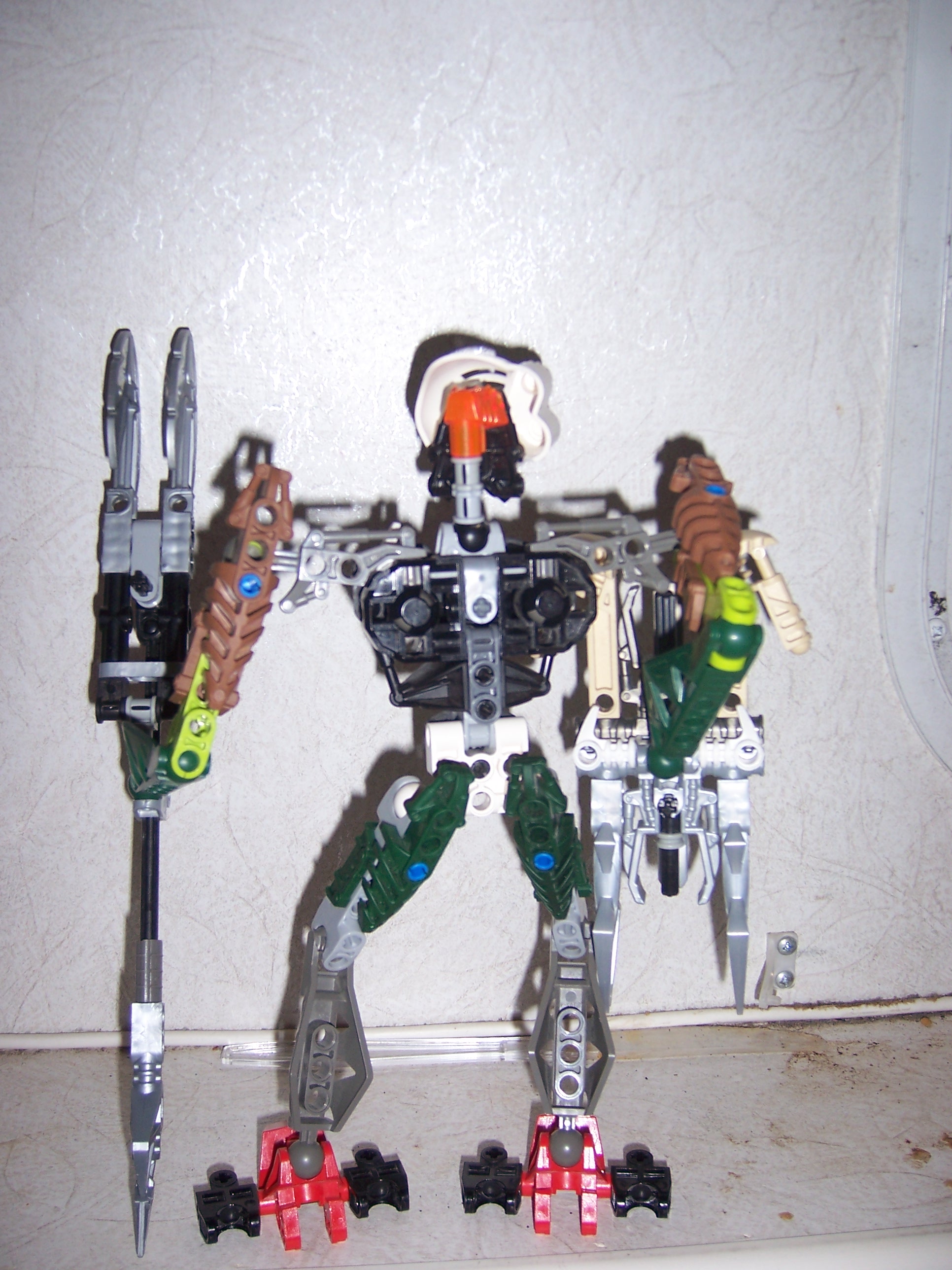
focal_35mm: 36
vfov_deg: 51.4
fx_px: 1320
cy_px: 635
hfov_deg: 39.7
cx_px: 476
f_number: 2.8
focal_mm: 6.2
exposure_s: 1/60
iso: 80
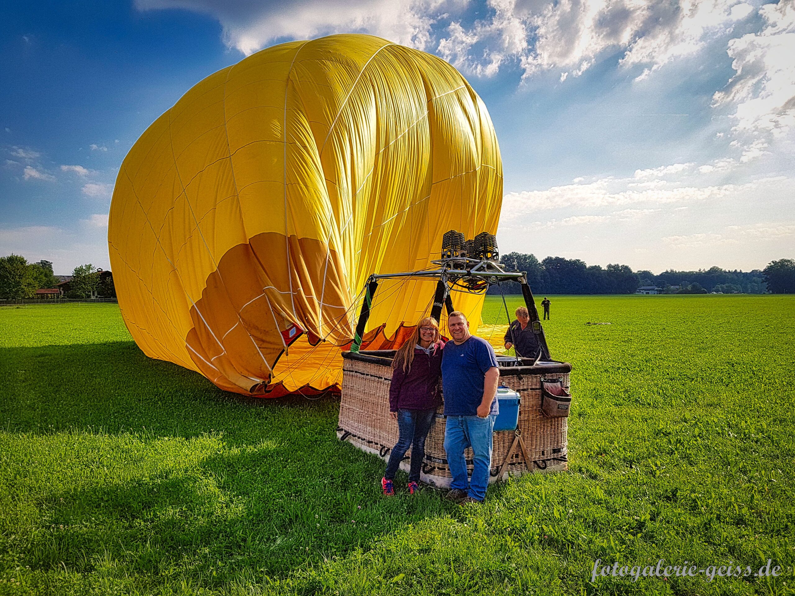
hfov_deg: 67.3
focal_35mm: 26
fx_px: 597
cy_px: 298
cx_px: 398
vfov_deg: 53.1
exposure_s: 1/4368
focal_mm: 4.2
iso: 50
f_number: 1.7
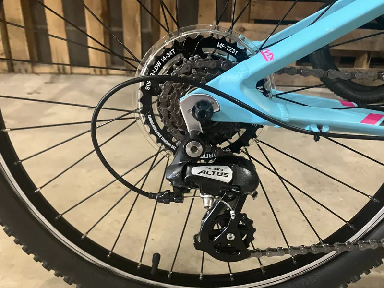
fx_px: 311
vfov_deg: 49.7
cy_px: 144
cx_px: 192
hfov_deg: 63.4
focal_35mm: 28
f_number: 1.8
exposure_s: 1/25
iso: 500
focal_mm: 3.99
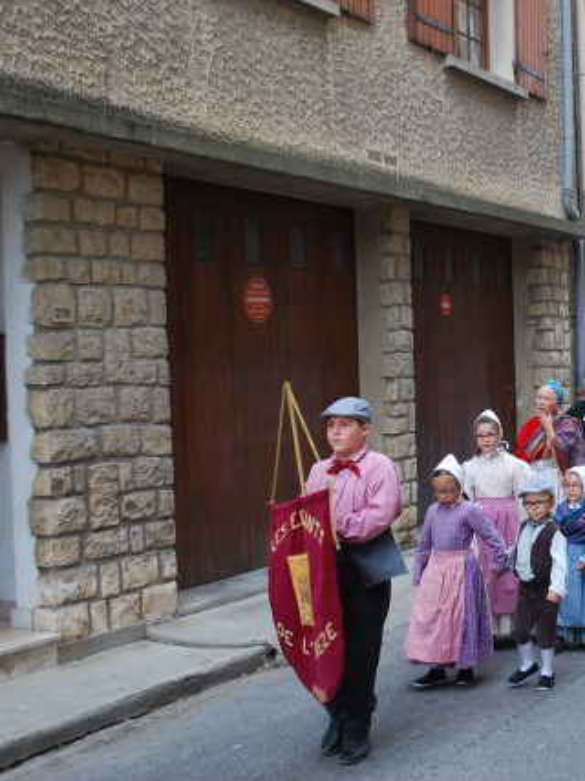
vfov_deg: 36.8
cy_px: 390
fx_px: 1172
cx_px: 541
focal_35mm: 52
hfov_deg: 26.9
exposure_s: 1/80
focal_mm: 24
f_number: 4.5
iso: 200
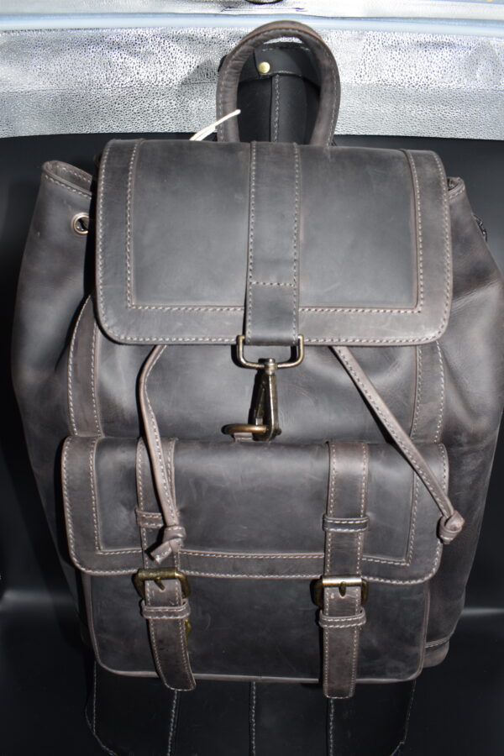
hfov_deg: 47.9
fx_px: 567
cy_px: 378
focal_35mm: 27
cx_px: 252
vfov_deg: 67.4
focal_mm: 18
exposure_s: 1/60
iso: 100
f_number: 8
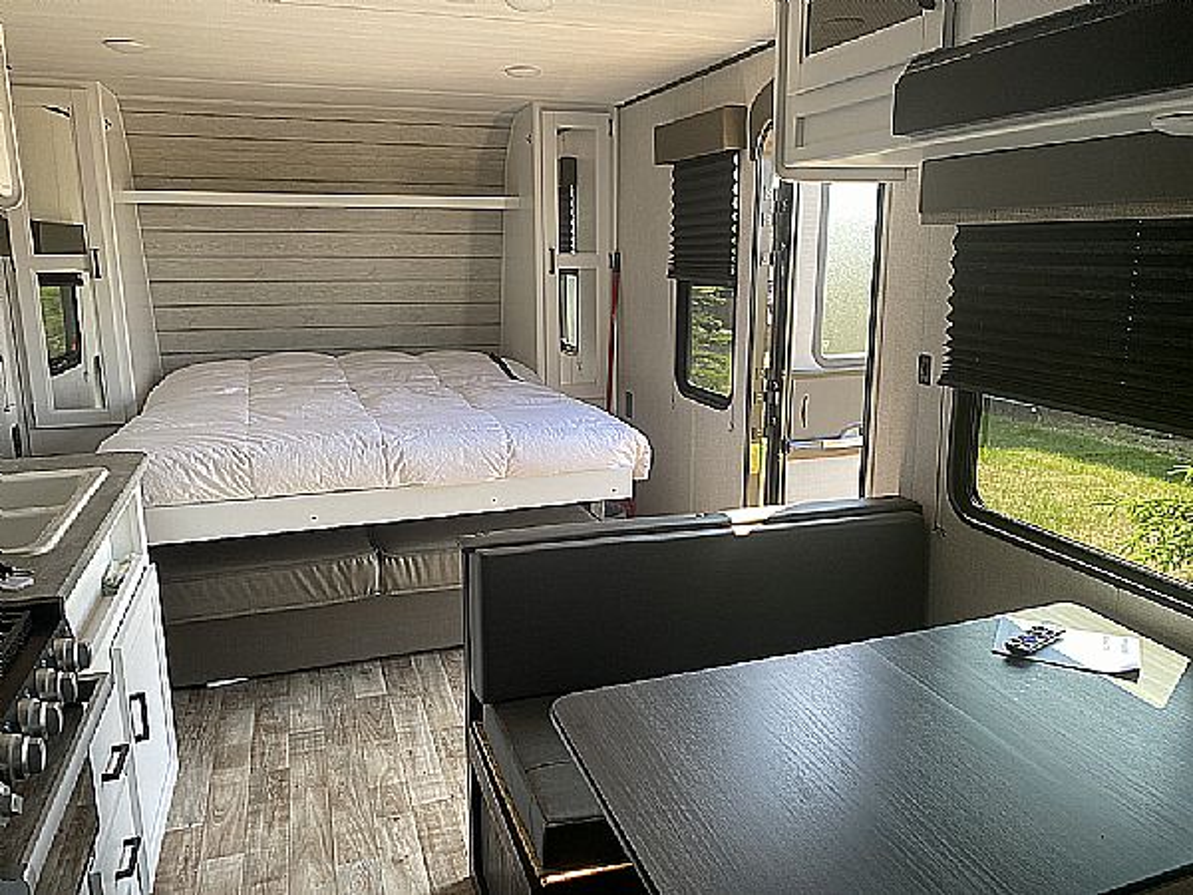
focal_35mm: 26
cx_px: 596
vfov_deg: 53.1
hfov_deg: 67.3
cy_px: 448
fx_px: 896
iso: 40
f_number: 1.8
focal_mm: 4.25
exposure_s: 1/122
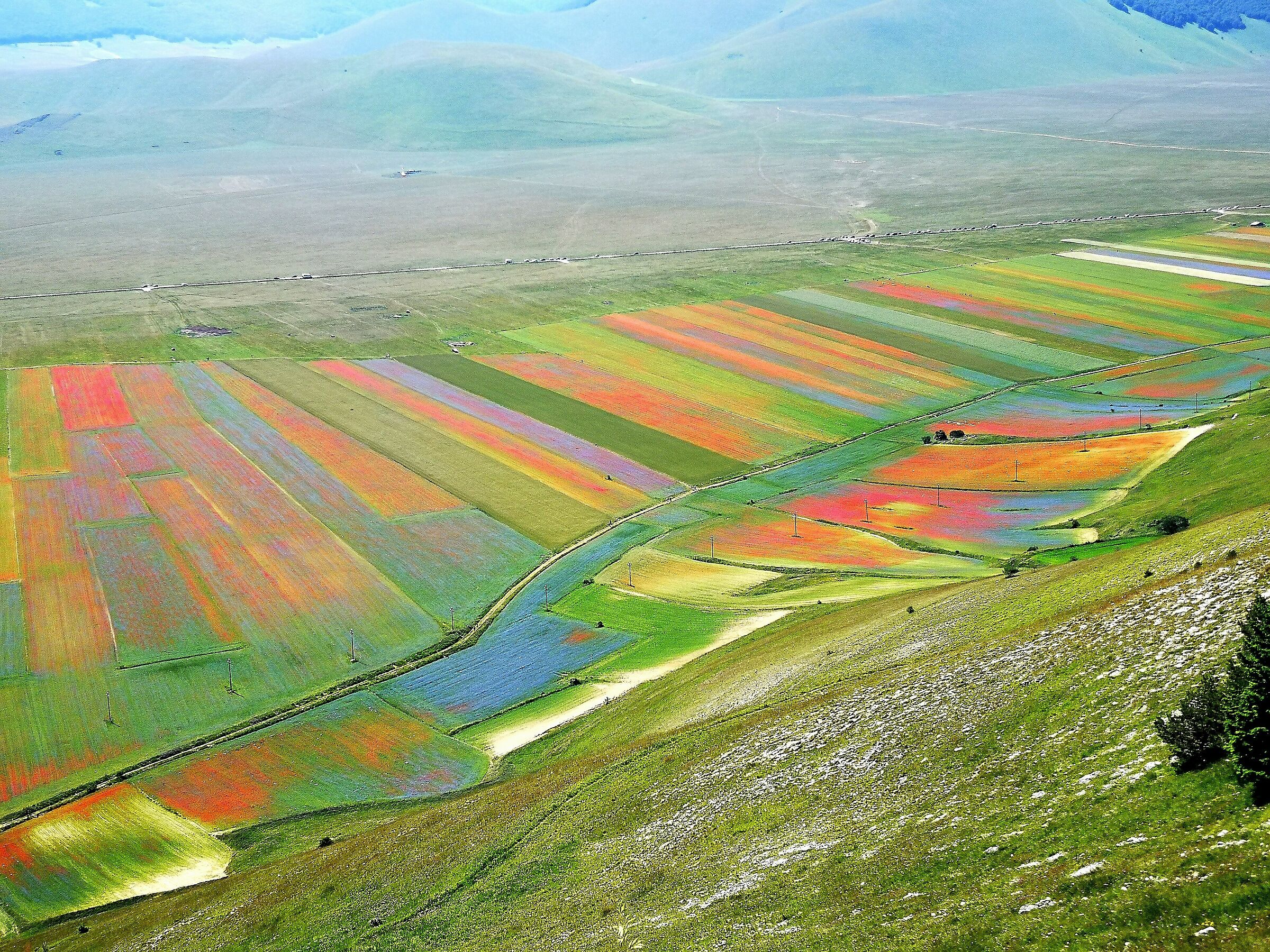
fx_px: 1834
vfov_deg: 29.1
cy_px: 476
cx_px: 635
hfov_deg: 38.2
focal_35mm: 50
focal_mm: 3.95
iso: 50
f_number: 1.8
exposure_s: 1/1553
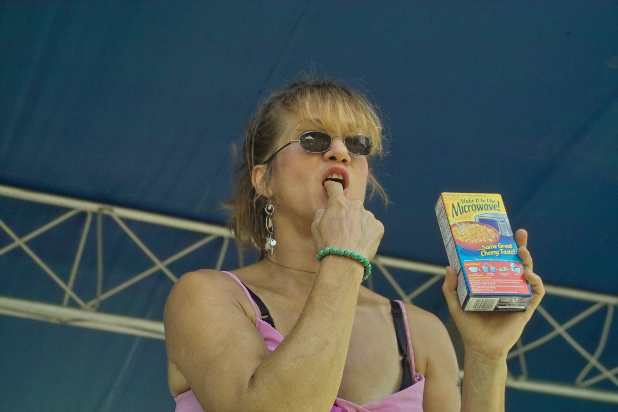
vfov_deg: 16.1
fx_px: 1459
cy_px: 206
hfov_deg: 23.9
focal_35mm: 85
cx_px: 309
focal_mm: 50
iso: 200
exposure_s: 1/125
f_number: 4.5
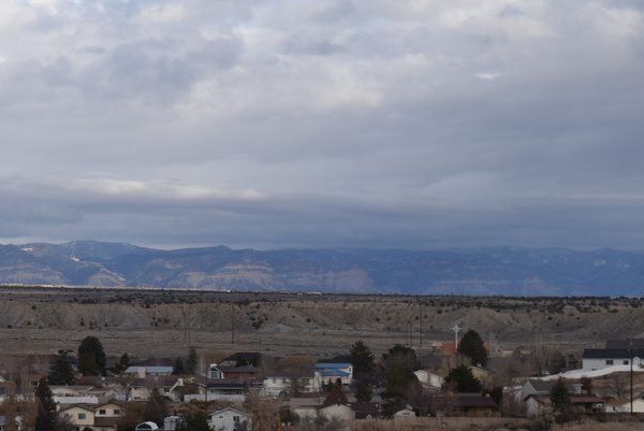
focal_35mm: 141
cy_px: 271
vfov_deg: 9.8
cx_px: 102
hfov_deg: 14.4
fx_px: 2521
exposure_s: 1/200
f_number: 8
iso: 100
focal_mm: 55
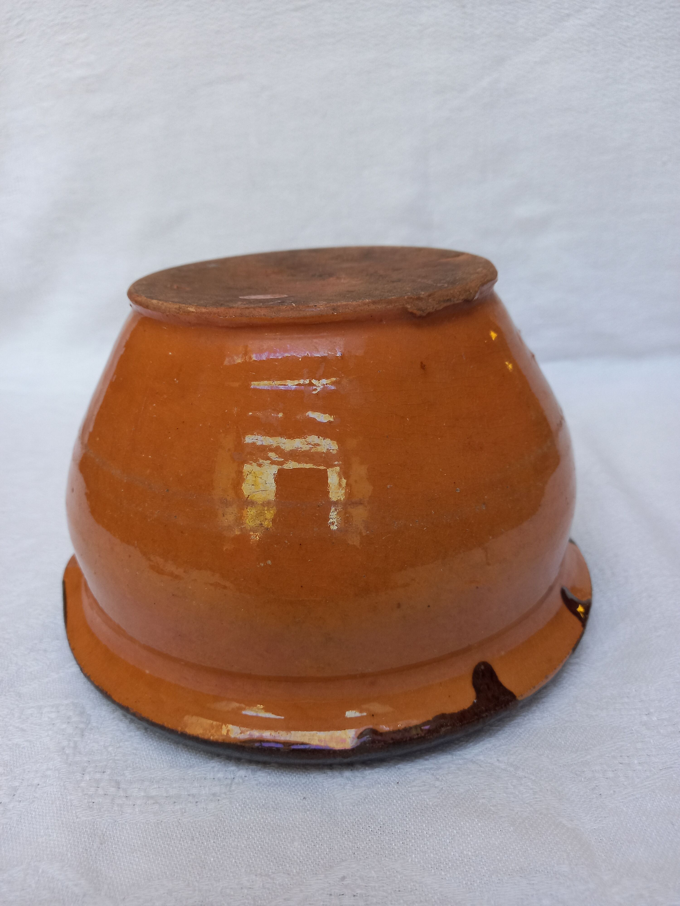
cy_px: 453
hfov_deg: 54.9
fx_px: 655
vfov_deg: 69.4
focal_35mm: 25
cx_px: 340
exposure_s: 1/50
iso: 80
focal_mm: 4.6
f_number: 2
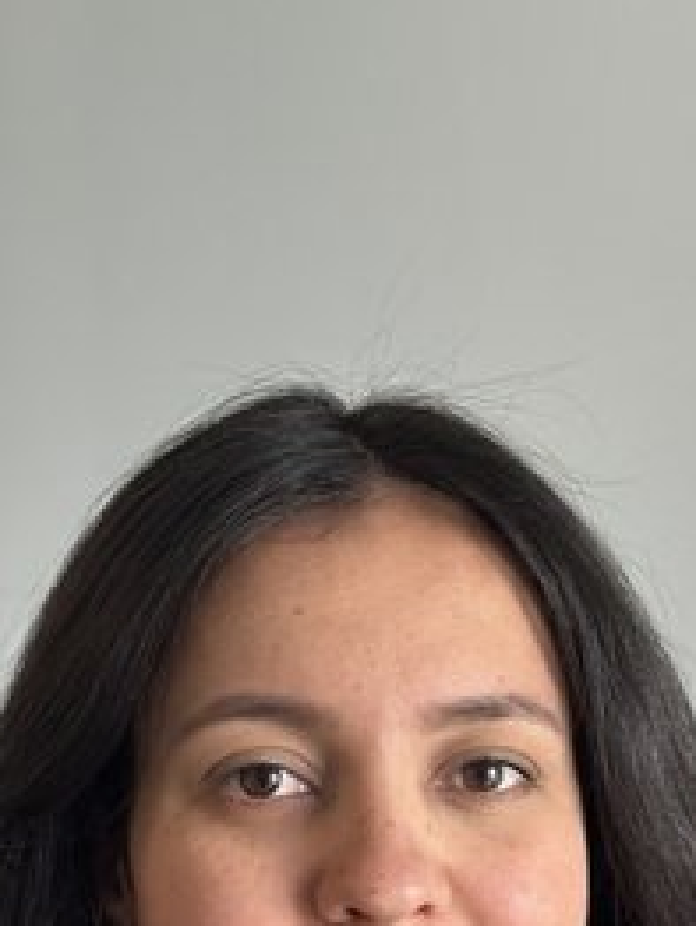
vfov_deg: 16.1
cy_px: 661
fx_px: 3265
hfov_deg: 12.2
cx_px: 318
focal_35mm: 122
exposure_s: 1/117
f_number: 1.78
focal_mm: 6.86
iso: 125
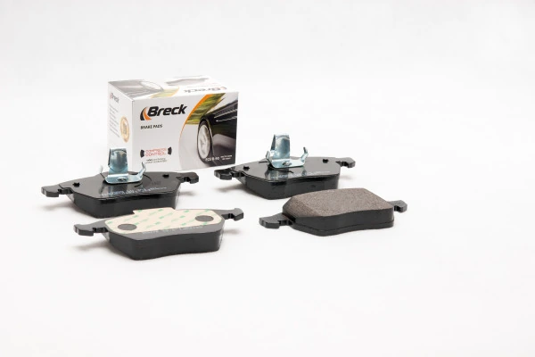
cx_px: 268
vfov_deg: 16.6
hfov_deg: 24.6
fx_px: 1226
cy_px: 178
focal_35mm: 82
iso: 100
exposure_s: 1/200
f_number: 11
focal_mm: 55
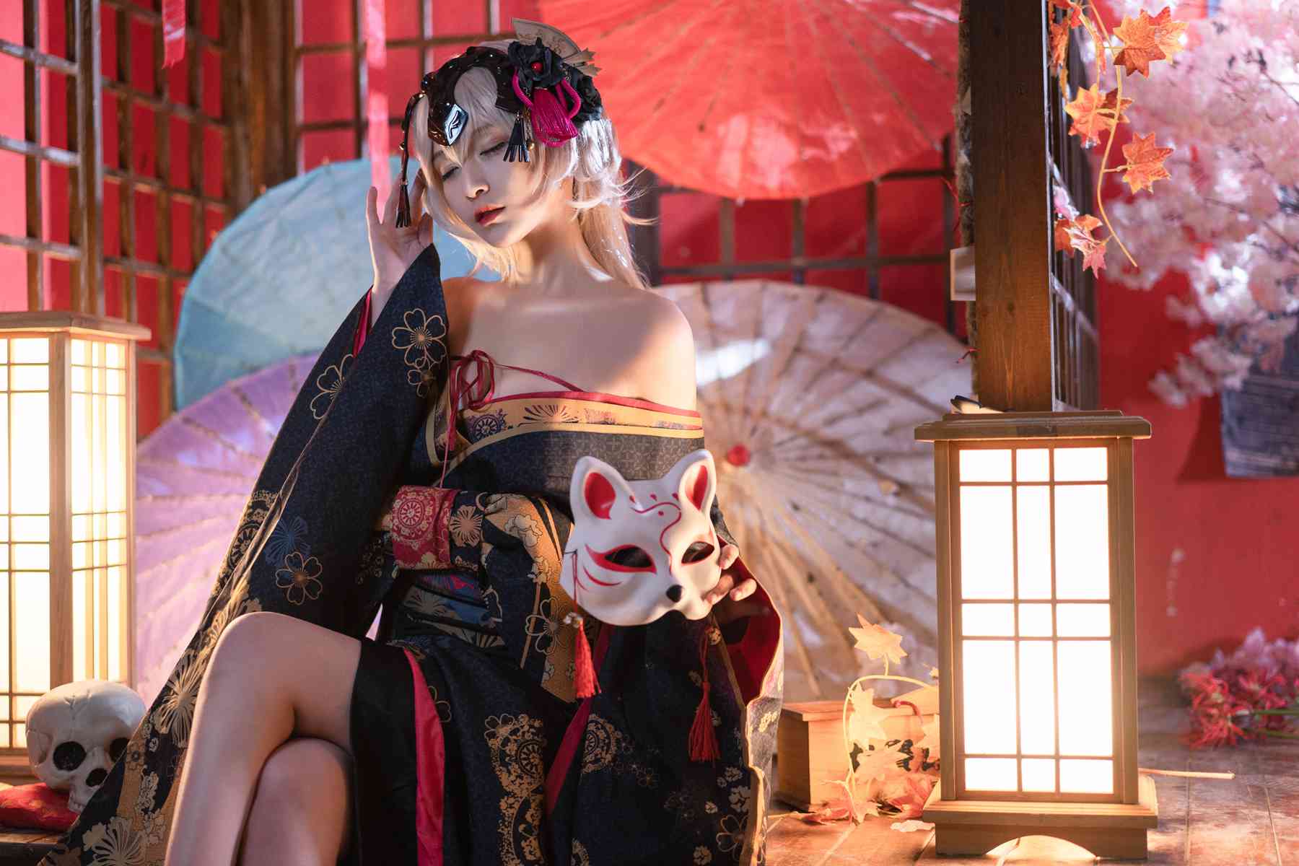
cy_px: 433
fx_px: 1984
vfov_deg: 24.6
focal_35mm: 55
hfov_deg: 36.2
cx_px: 650
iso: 1000
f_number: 2
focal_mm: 55
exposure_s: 1/100
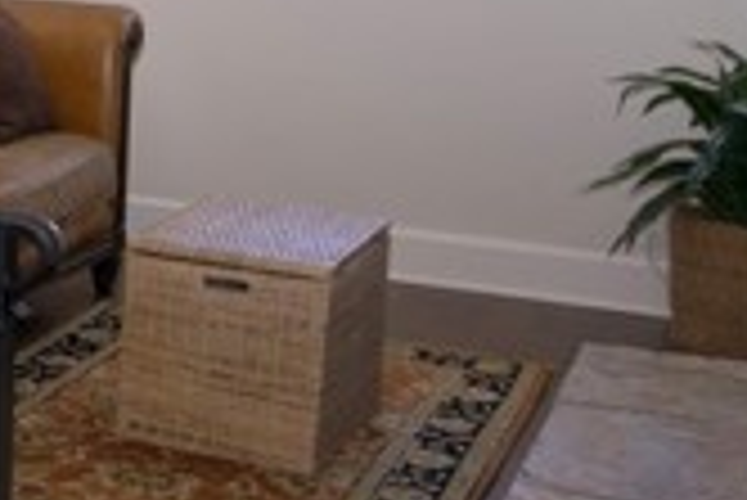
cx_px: -166
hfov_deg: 23.8
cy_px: 72
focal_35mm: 77
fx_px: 1599
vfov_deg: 17.5
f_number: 2.8
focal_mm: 20
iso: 800
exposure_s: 1/125
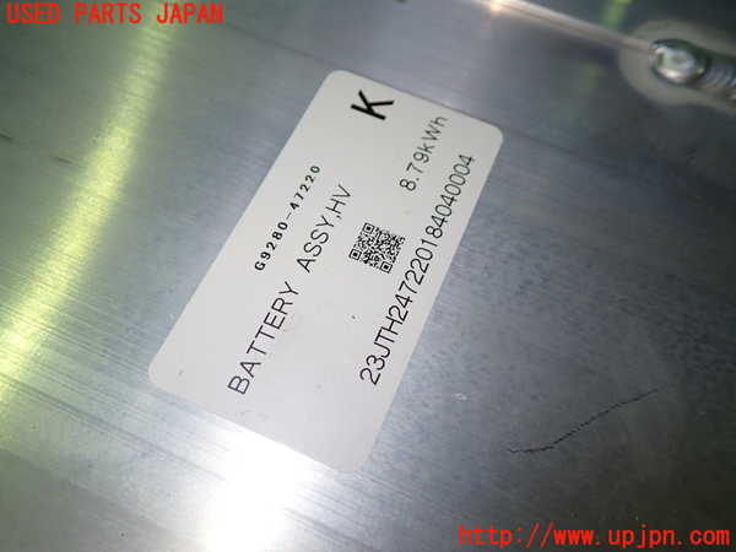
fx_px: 638
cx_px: 368
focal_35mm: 30
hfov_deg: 60.0
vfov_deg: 46.8
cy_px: 276
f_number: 2.3
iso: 100
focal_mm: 5.4
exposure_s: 1/80
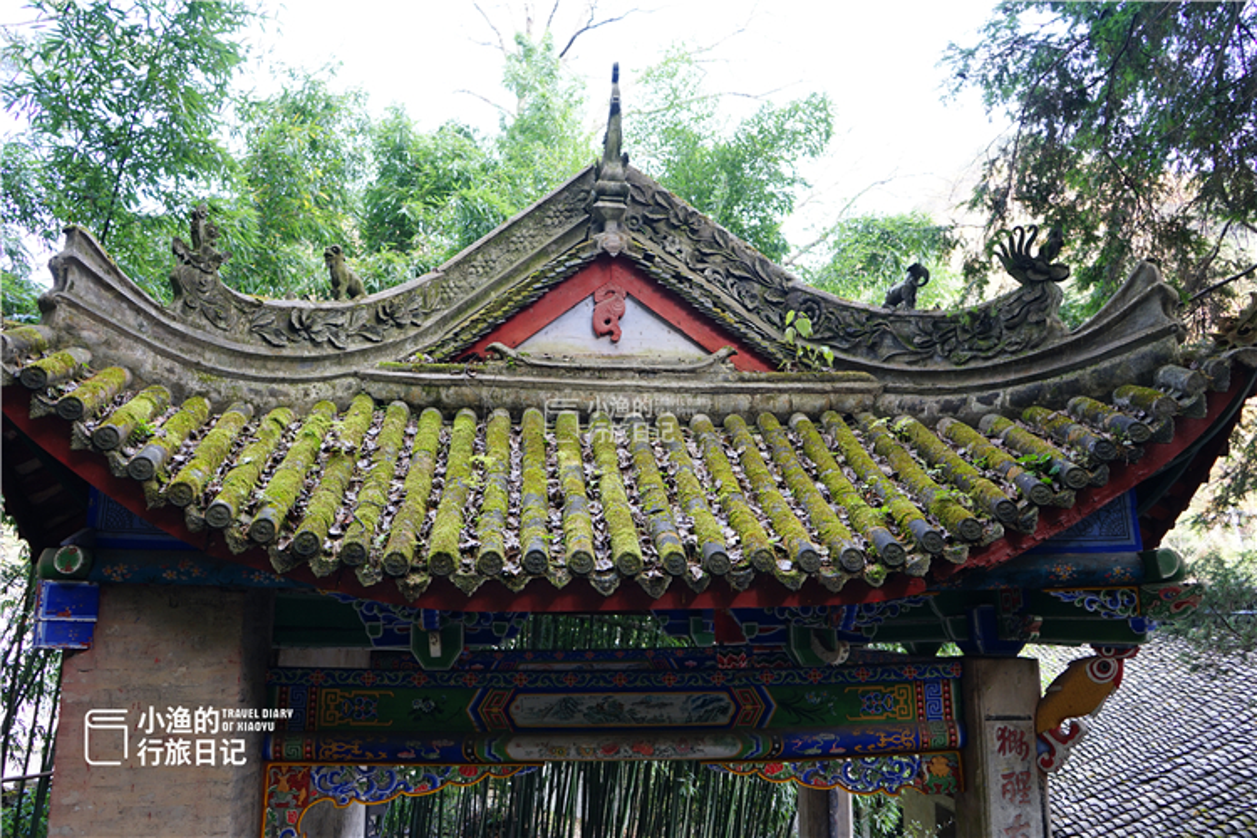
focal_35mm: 28
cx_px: 628
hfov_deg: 65.5
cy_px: 419
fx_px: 978
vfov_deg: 46.4
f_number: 4
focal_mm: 28
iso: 320
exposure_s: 1/60
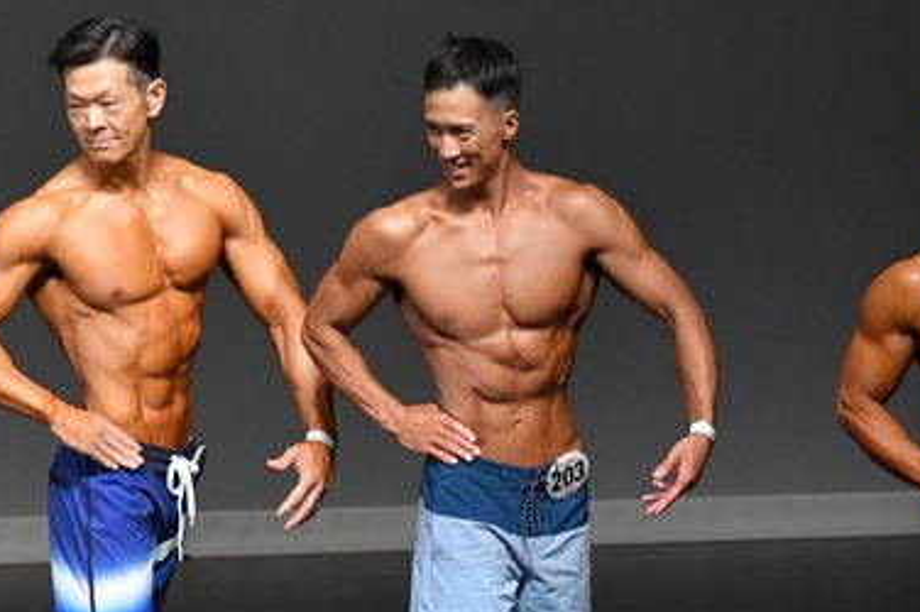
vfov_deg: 2.5
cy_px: 487
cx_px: 449
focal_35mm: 557
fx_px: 14222
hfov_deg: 3.7
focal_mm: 180
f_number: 5.6
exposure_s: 1/400
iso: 5000
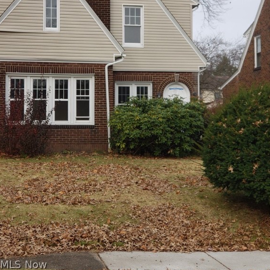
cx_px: 134
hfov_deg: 27.7
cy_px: 90
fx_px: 547
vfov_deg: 27.6
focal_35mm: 62
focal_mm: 6
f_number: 2.4
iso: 32
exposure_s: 1/274
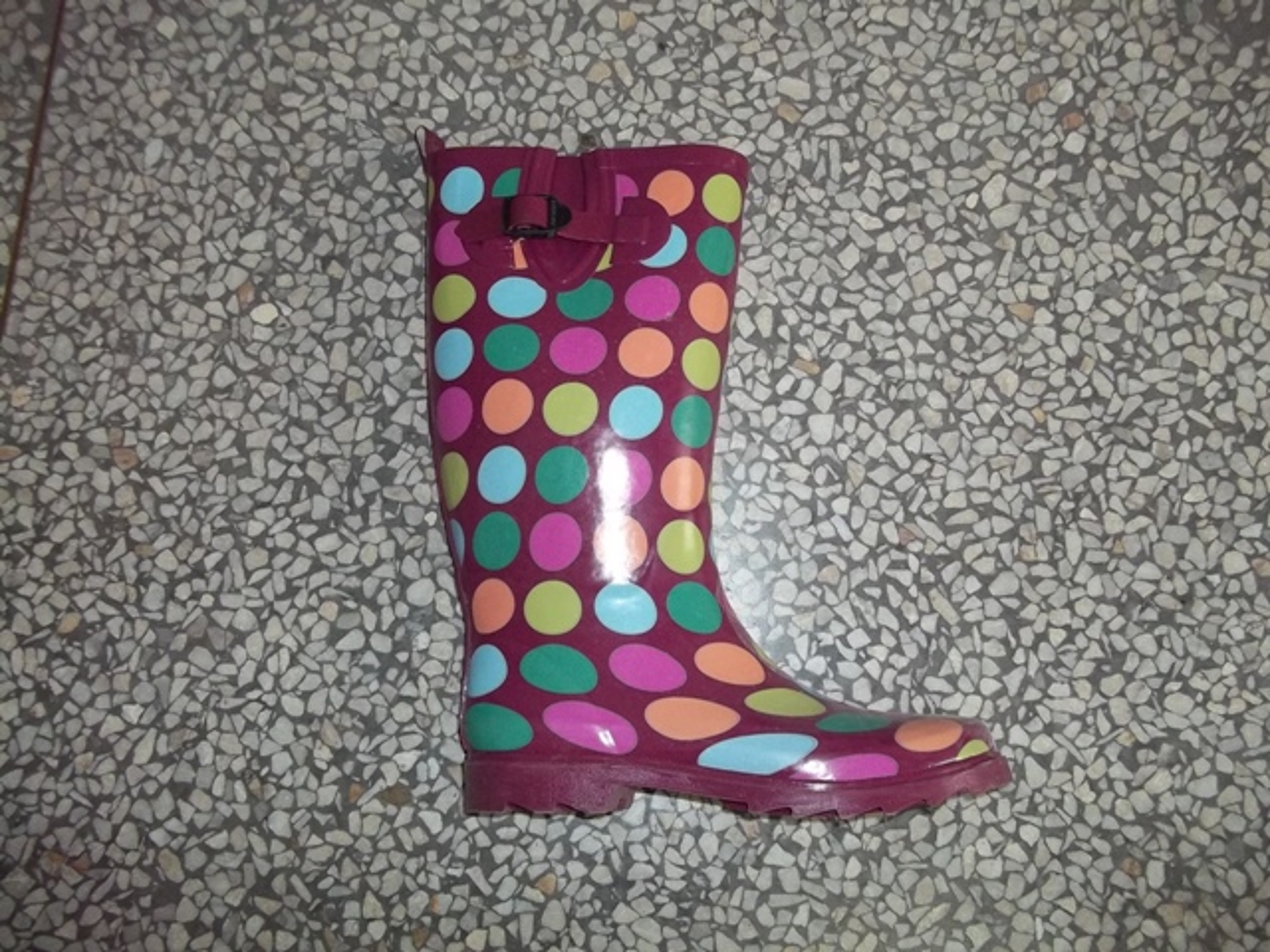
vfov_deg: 44.2
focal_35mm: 32
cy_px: 476
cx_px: 635
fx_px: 1174
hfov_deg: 56.8
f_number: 2.9
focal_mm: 5.7
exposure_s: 1/30
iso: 160
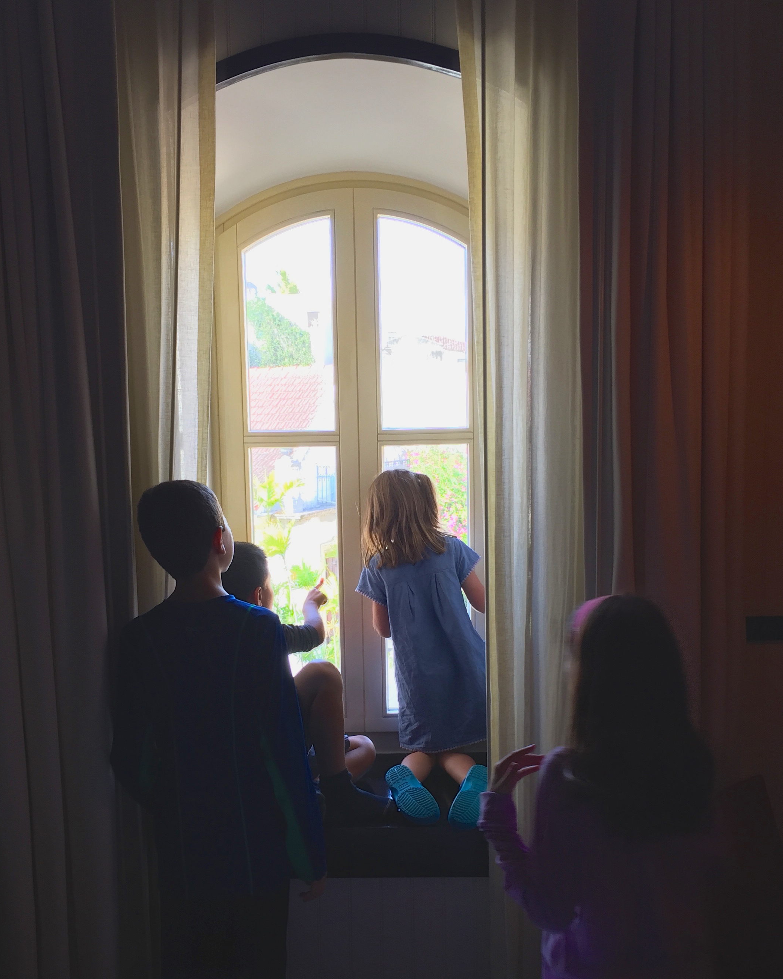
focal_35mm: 35
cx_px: 373
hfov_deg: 42.2
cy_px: 551
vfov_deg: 51.4
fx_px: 1014
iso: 32
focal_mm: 4.15
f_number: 2.2
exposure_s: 1/40
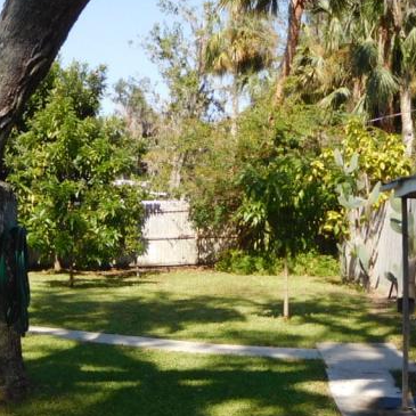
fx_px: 843
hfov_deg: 27.6
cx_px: 160
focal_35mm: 62
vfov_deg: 27.3
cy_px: 312
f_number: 3.4
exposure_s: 1/640
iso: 125
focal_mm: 4.5
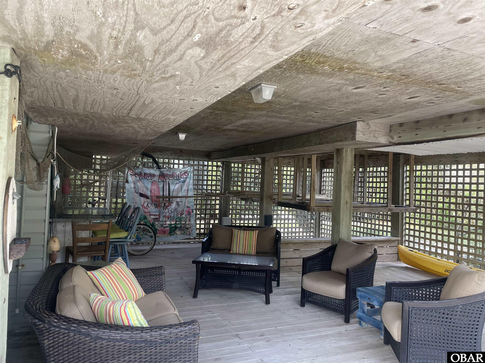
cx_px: 242
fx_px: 364
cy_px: 182
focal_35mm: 26
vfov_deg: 53.1
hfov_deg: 67.3
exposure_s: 1/121
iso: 100
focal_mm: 4.2
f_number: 1.6
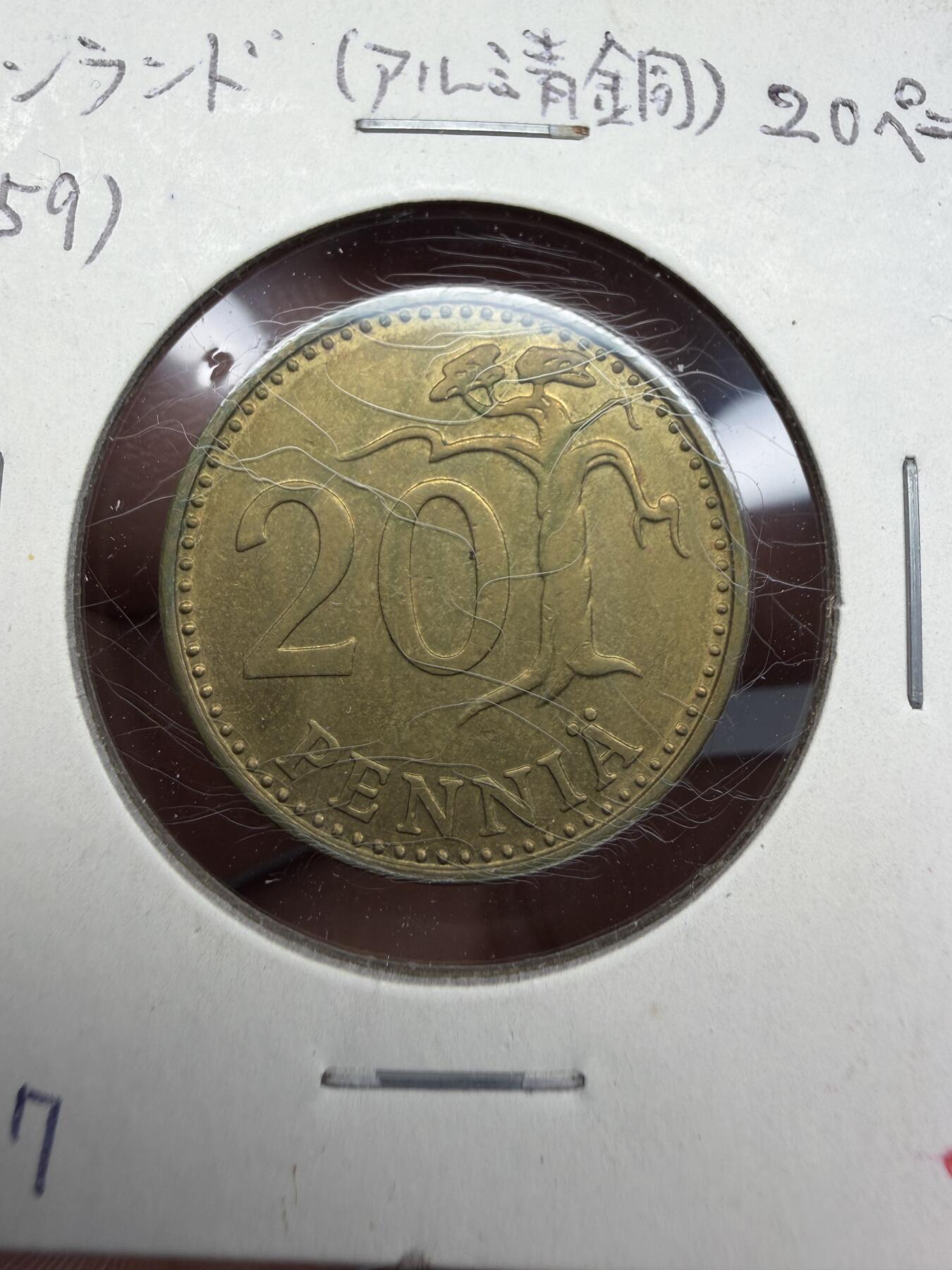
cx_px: 476
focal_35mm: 26
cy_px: 635
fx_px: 953
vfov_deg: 67.3
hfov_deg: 53.1
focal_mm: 2.22
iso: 40
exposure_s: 1/314
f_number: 2.2
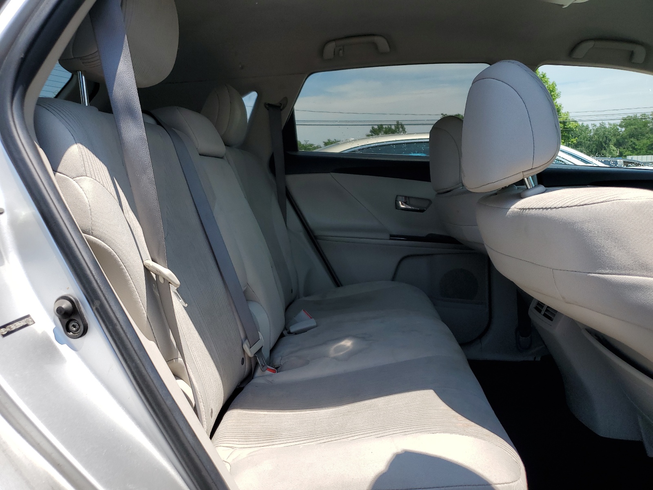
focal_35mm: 26
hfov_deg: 67.3
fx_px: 490
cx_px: 326
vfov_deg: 53.1
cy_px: 245
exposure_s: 1/1667
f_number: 1.5
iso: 50
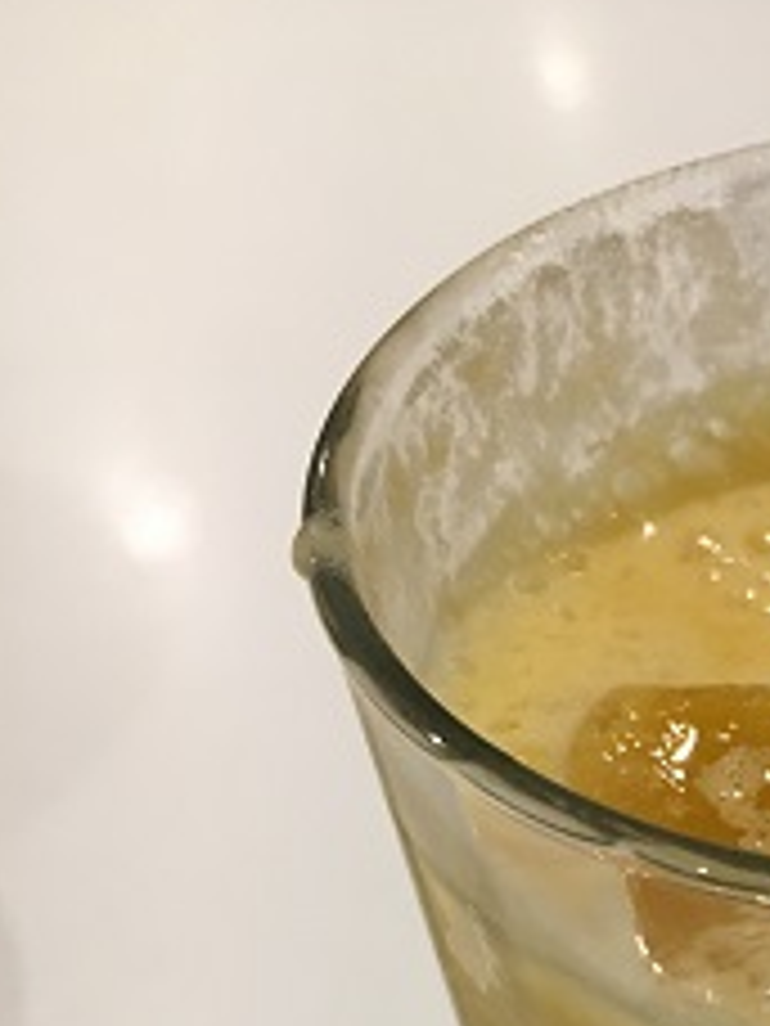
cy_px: 1222
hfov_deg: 17.9
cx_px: 991
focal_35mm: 77
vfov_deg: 23.3
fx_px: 2284
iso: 100
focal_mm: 4.15
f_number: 2.2
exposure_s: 1/30
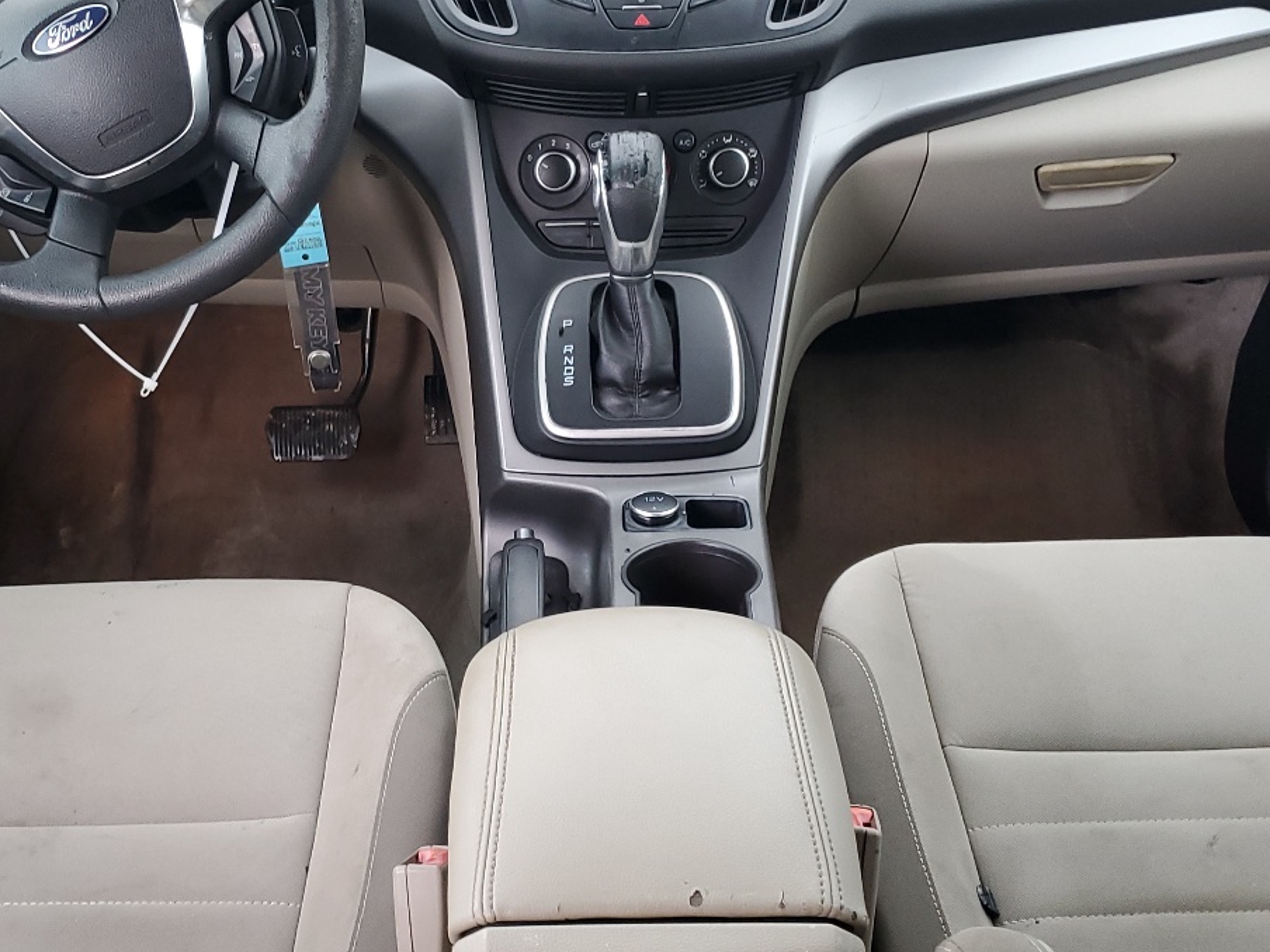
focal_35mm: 46
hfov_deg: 41.2
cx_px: 584
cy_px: 535
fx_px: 1688
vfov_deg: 31.5
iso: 67
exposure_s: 1/60.2
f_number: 1.5
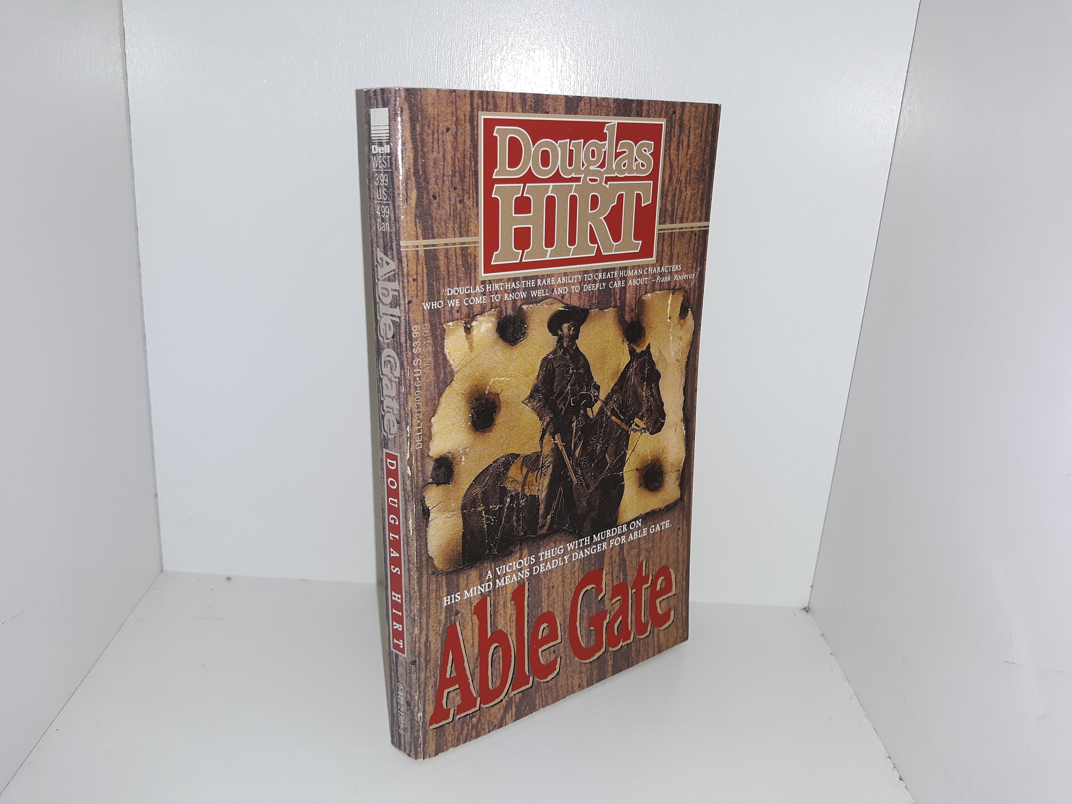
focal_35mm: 28
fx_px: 867
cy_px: 402
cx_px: 536
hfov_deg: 63.4
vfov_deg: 49.7
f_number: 1.7
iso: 40
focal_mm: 3.7
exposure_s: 1/171
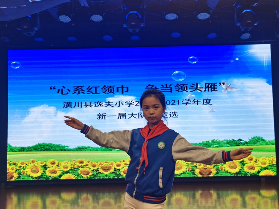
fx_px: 339
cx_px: 140
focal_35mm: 42
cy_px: 104
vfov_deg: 34.3
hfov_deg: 44.8
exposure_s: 1/151
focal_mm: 5.56
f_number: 1.6
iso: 50
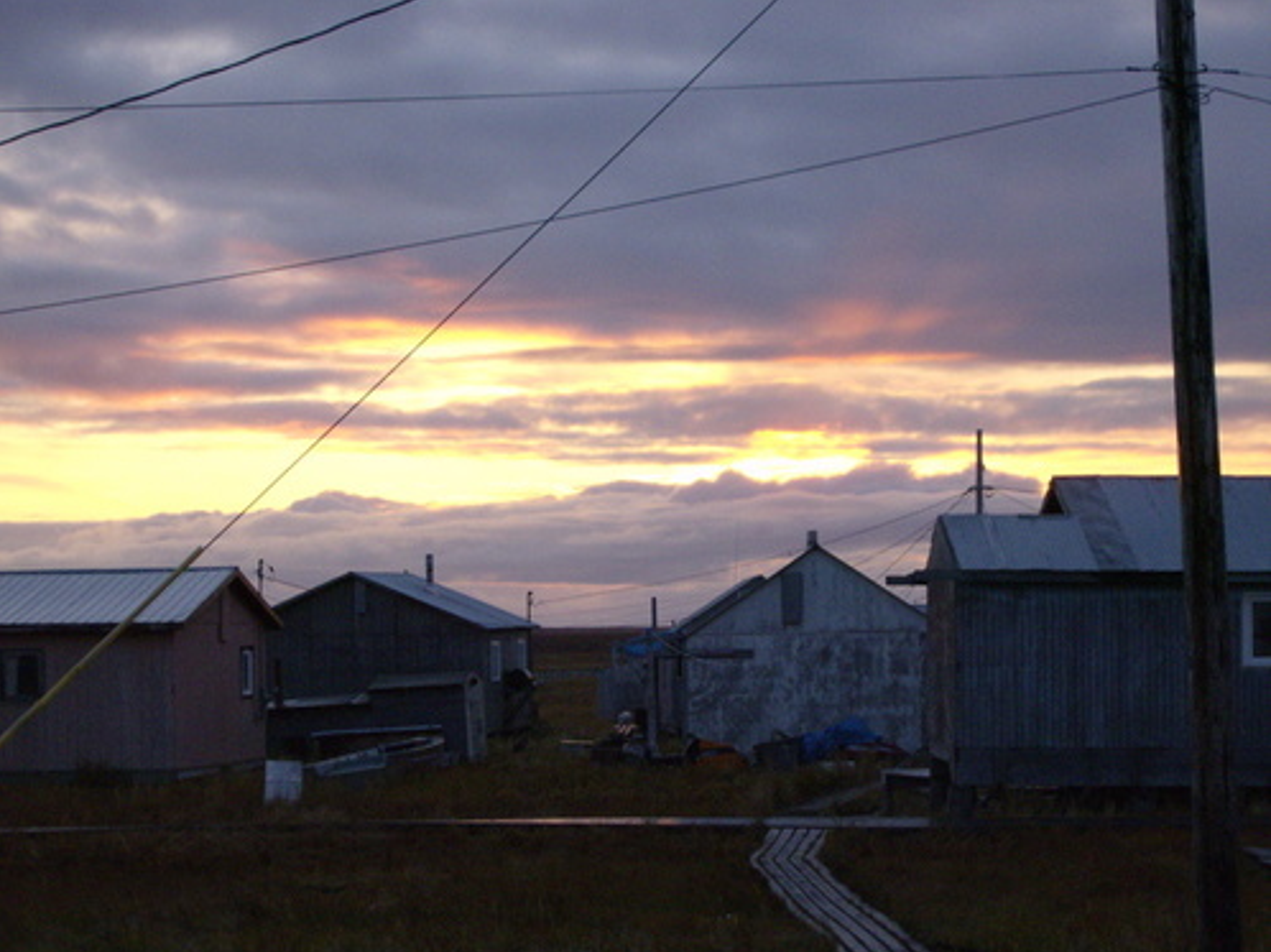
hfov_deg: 17.9
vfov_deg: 13.4
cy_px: 477
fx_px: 4037
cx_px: 636
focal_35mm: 110
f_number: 4.8
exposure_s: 1/134
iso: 158
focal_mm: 18
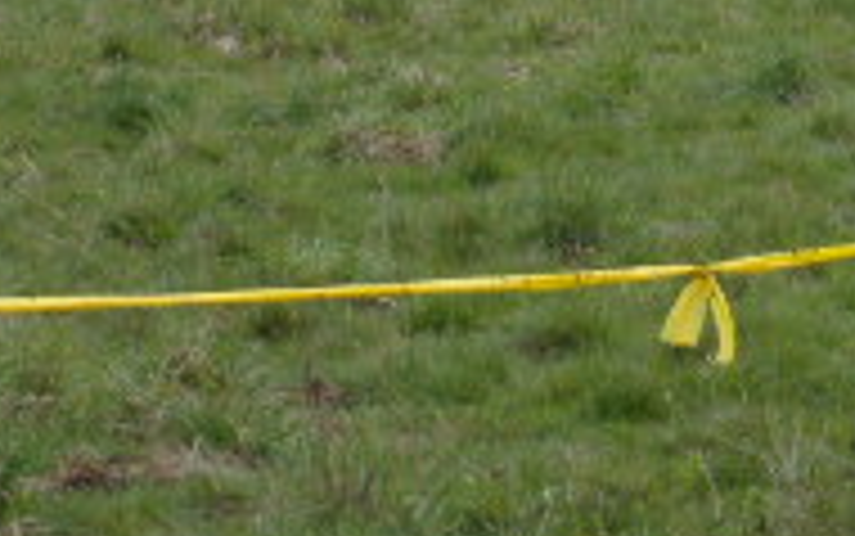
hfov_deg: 5.6
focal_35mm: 374
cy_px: -302
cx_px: 1224
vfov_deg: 3.5
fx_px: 8720
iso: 80
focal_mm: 22.2
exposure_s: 1/500
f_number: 5.1
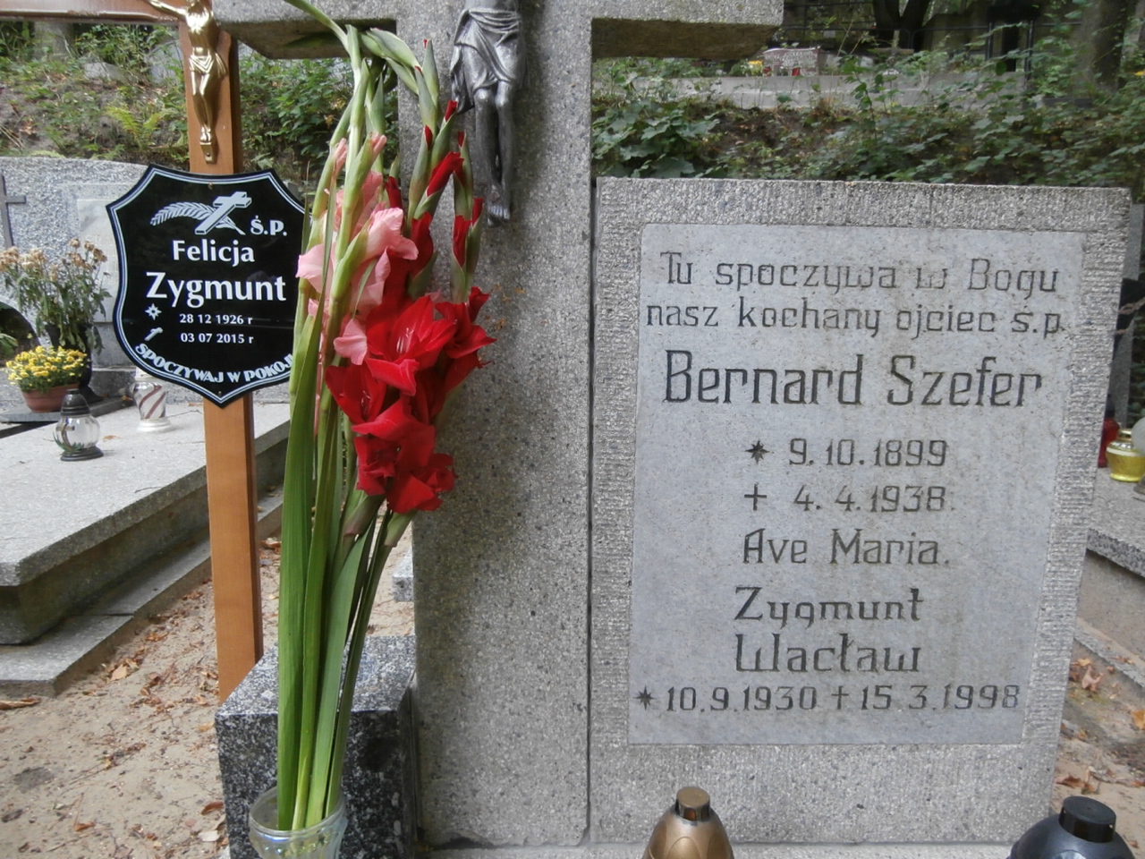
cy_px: 430
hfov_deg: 71.6
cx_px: 572
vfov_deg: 56.8
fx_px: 794
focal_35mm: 24
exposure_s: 1/20
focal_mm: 4.2
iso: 200
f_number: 3
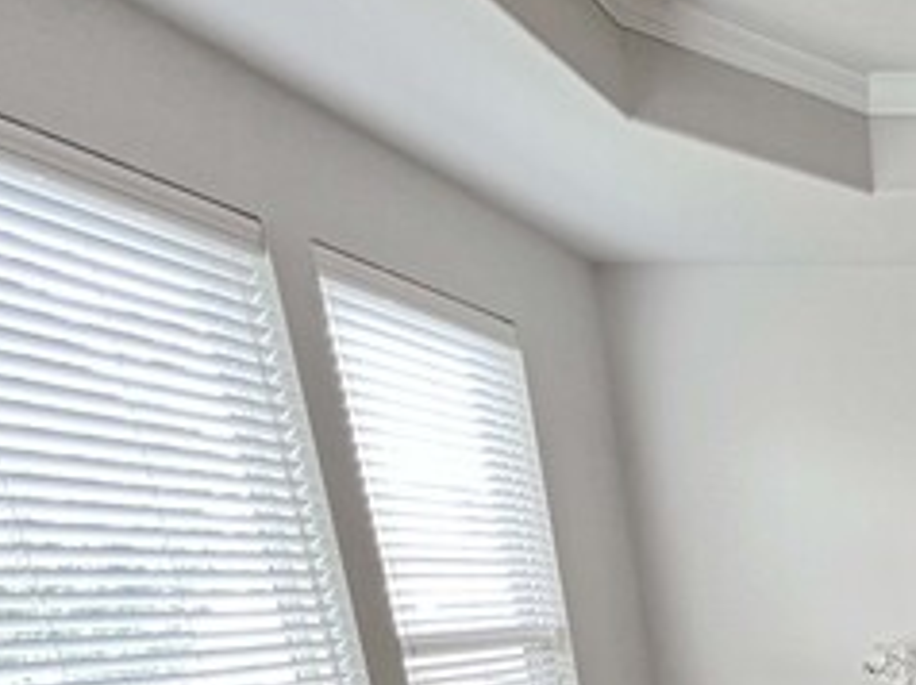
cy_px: 877
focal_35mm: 35
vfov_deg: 31.7
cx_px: 1170
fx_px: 925
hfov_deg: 36.3
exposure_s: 1/60
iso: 200
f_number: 1.8
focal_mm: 1.57
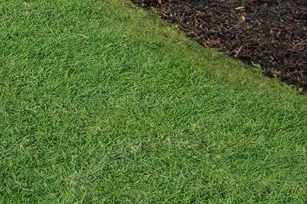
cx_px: -191
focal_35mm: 77
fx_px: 657
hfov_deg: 21.0
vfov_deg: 13.7
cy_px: -257
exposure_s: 1/200
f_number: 5.6
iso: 800
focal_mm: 16
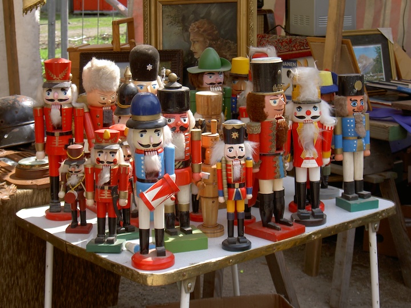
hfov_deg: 28.2
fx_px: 819
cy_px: 154
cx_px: 206
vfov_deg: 21.3
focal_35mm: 69
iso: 50
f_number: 3.7
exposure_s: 1/250
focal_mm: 14.2
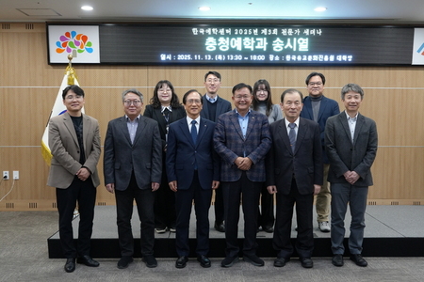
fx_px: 483
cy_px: 141
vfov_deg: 32.6
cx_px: 212
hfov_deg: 47.4
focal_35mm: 41
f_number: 5.6
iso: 2500
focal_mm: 41
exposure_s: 1/160
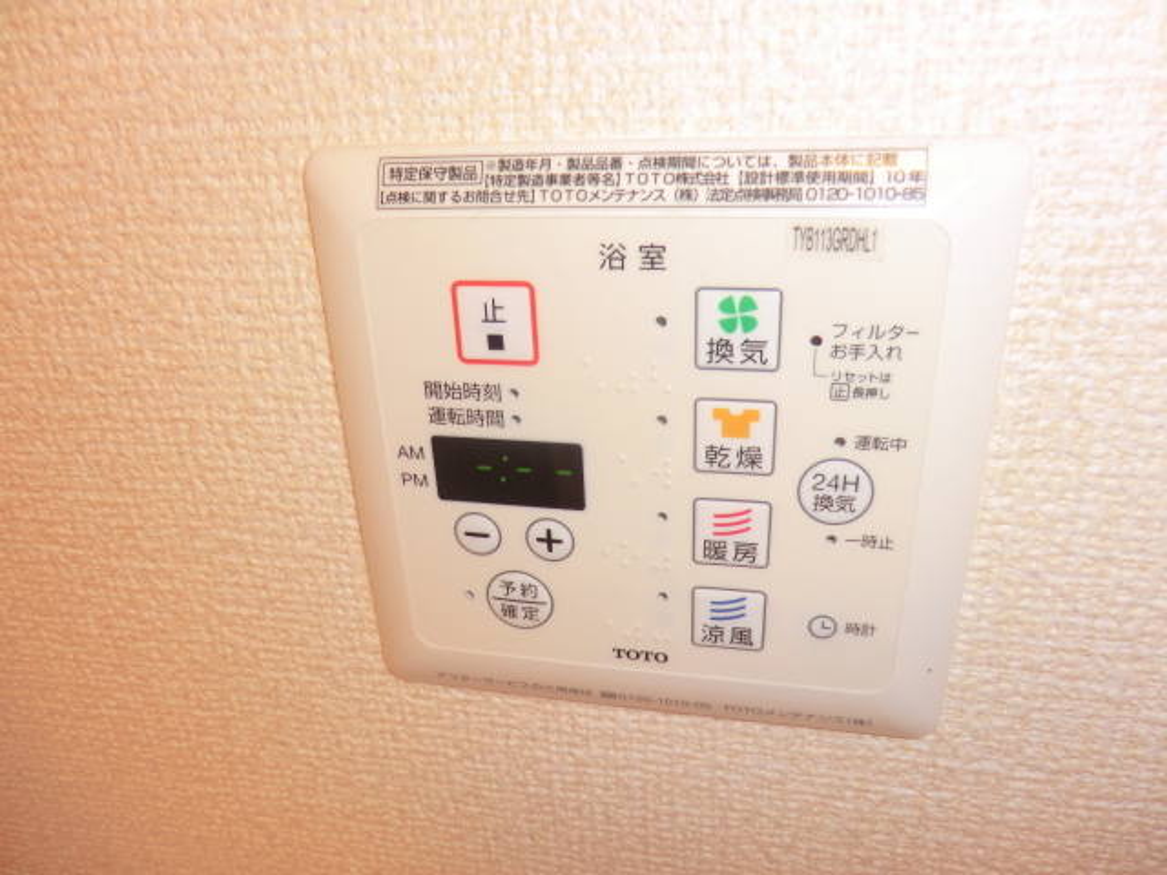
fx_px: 809
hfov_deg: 71.6
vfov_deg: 56.8
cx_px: 584
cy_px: 438
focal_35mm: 24
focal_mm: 4.3
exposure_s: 1/60
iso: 160
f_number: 3.2
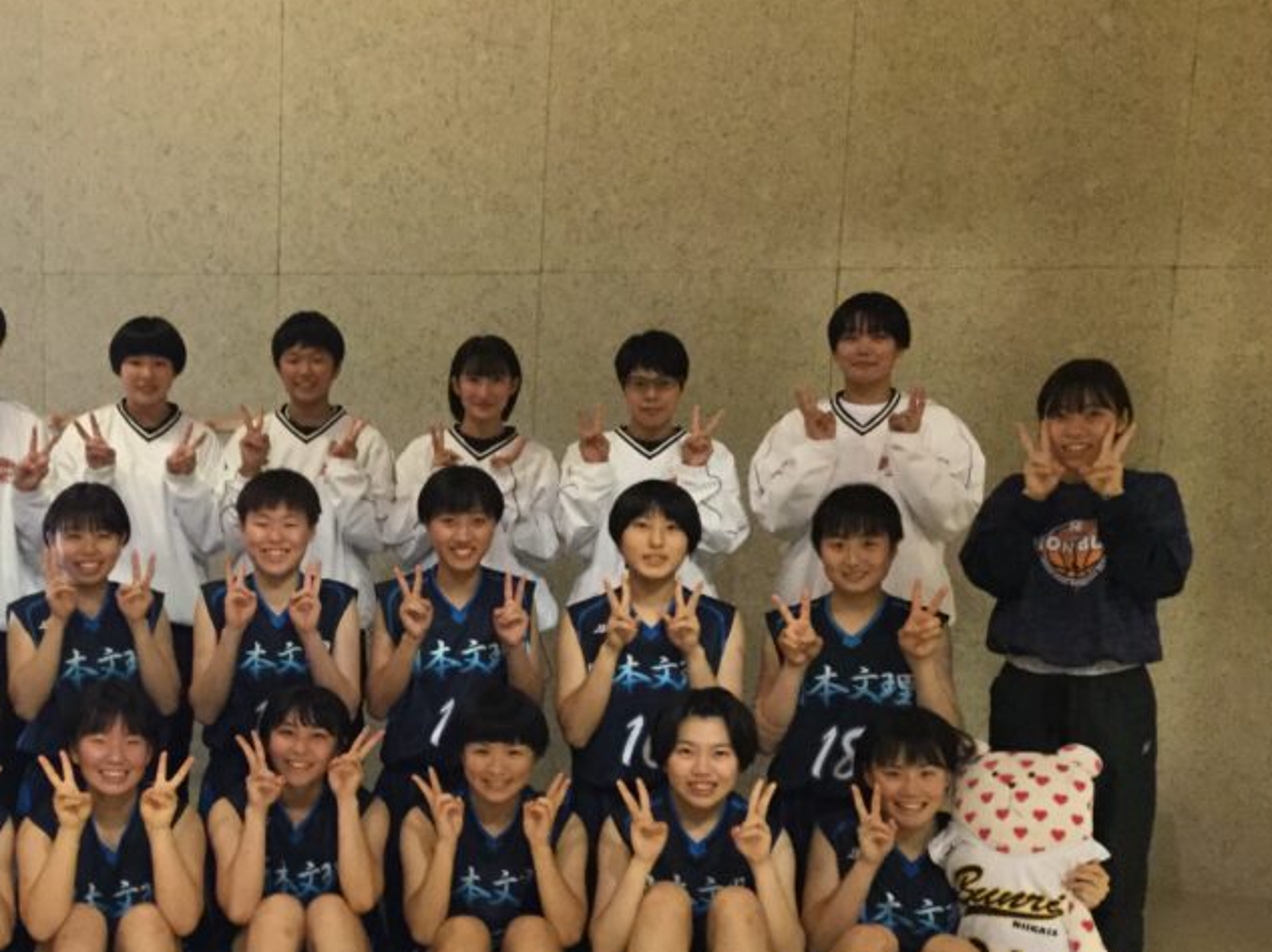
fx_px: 1800
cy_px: 643
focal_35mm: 49
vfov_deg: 29.4
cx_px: 297
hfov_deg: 37.8
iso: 250
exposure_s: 1/25
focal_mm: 3.3
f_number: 2.4
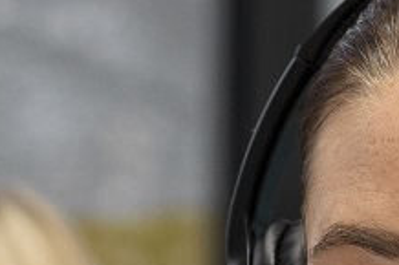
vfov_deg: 3.9
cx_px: -2
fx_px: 3832
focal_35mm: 346
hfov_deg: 5.9
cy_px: 729
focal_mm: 50
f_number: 3.5
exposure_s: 1/250
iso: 800
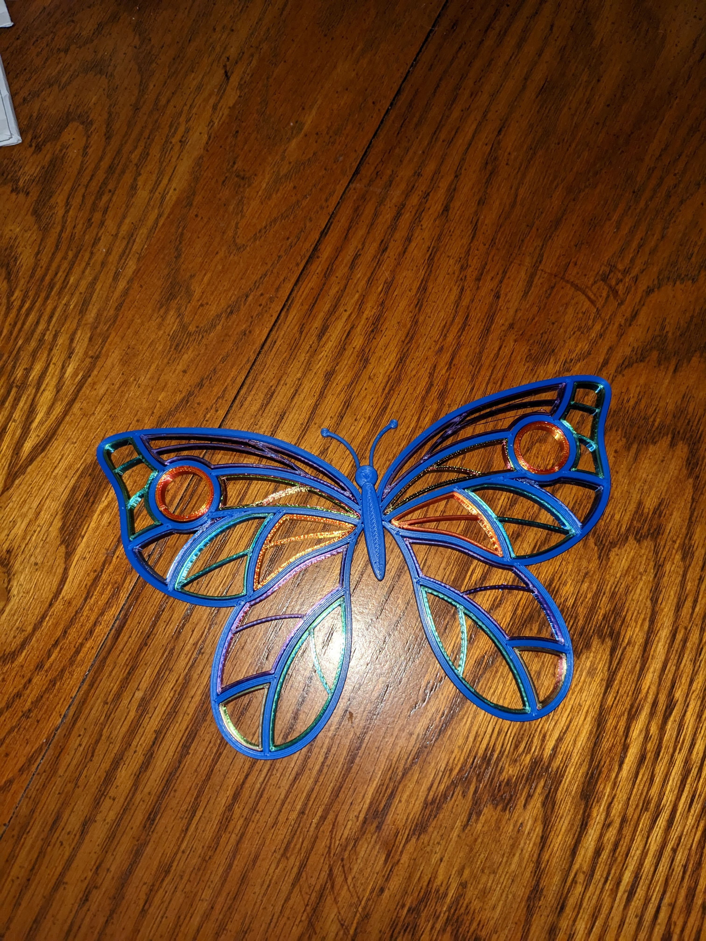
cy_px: 470
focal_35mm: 27
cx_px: 353
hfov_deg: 51.4
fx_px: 734
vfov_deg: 65.3
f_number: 1.73
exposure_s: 1/120
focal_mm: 4.38
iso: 81
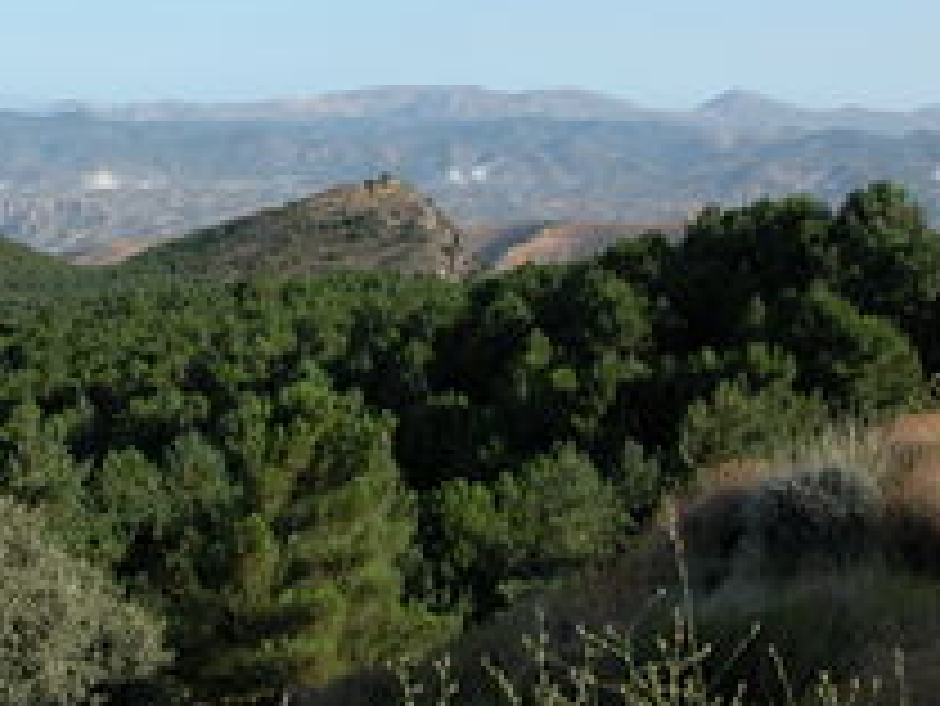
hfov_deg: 28.2
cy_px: 184
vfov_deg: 21.8
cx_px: 148
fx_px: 1820
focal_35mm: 67
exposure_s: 1/322
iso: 100
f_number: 5.6
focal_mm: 8.9
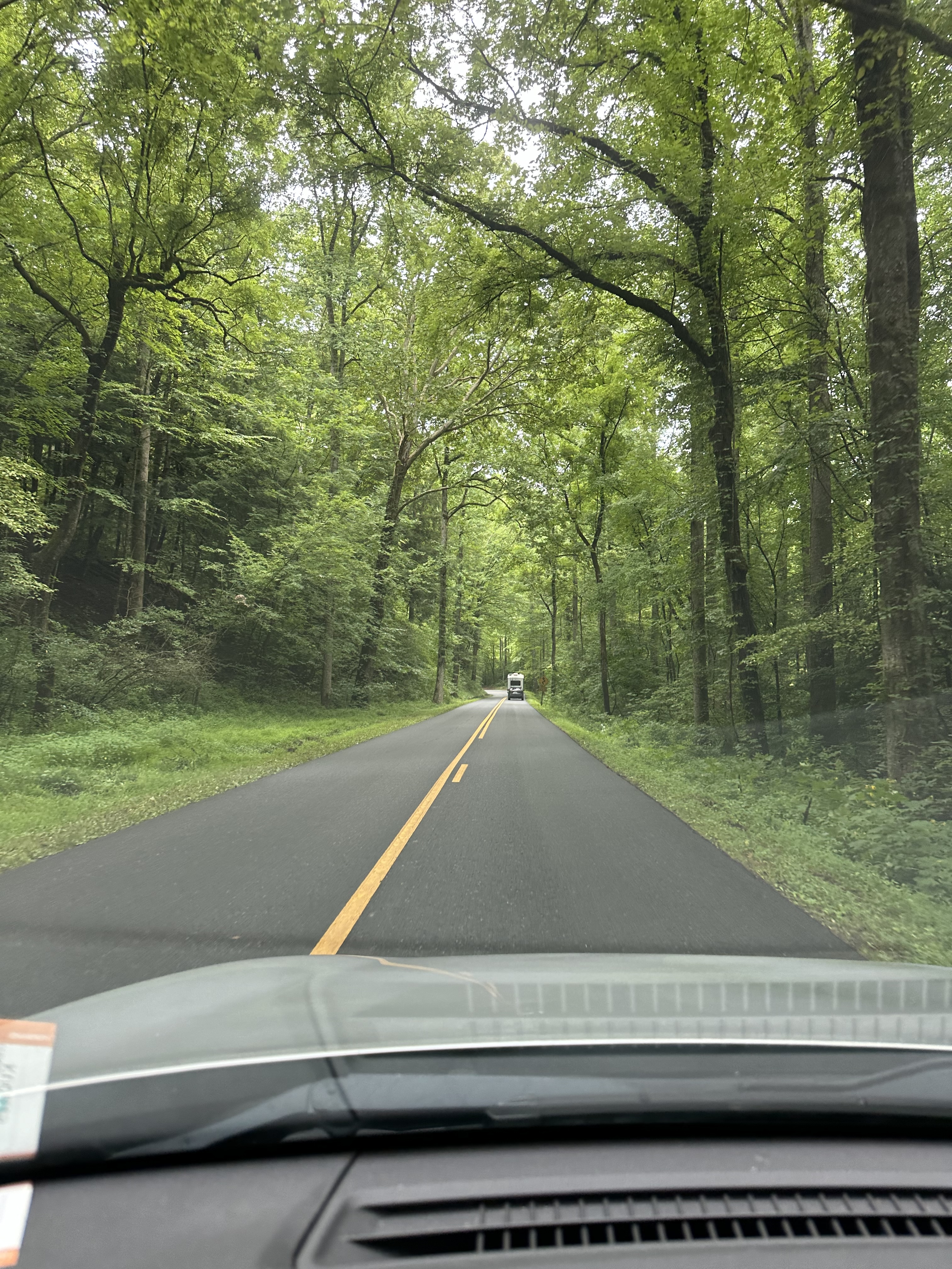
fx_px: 880
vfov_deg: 71.6
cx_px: 476
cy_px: 634
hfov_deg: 56.8
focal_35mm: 24
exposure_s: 1/121
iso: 100
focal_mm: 6.86
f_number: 1.78
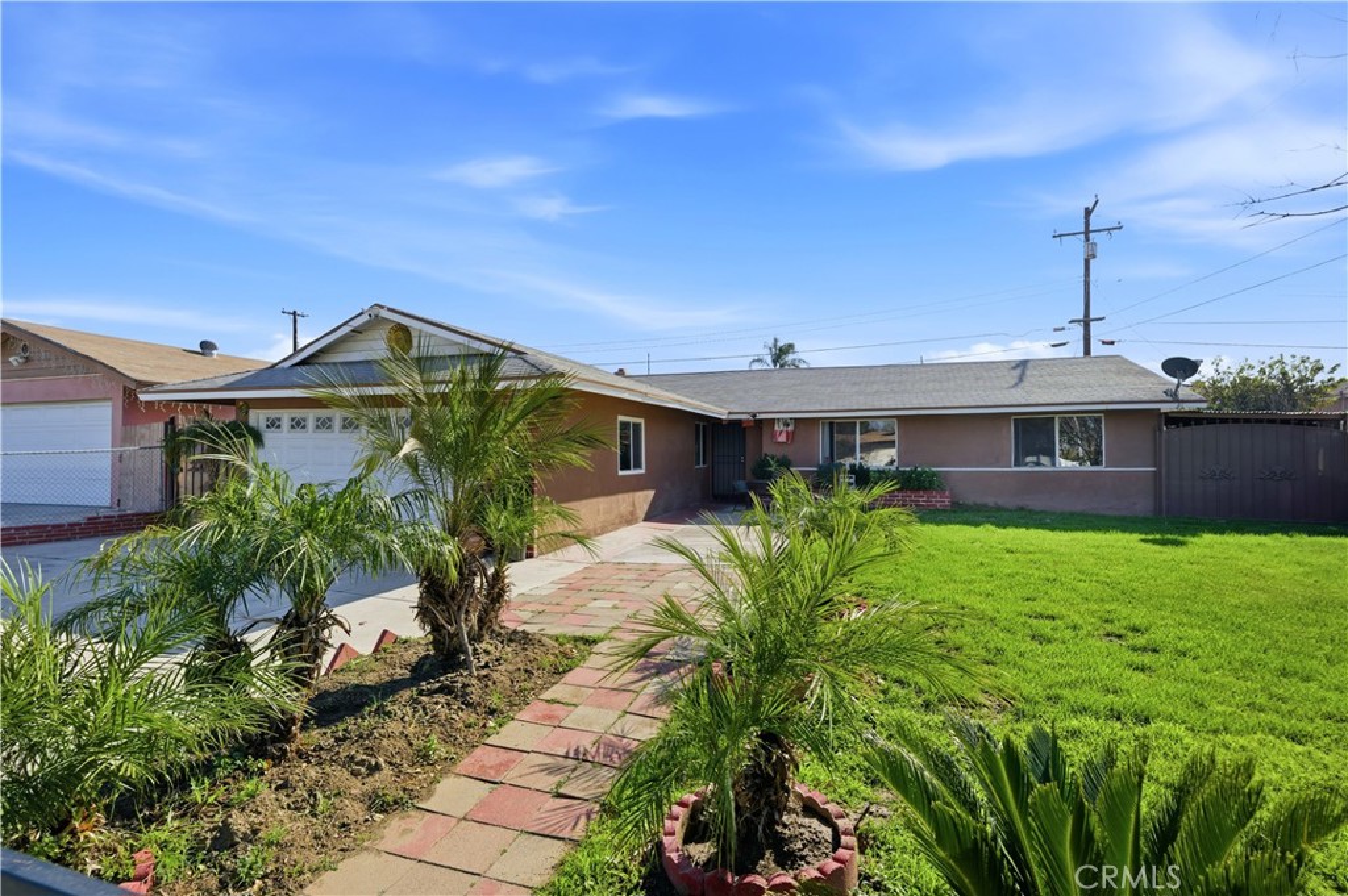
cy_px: 448
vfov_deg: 70.3
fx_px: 636
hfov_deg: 93.3
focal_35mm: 17
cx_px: 674
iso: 160
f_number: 7.1
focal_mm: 17
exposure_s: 1/1600
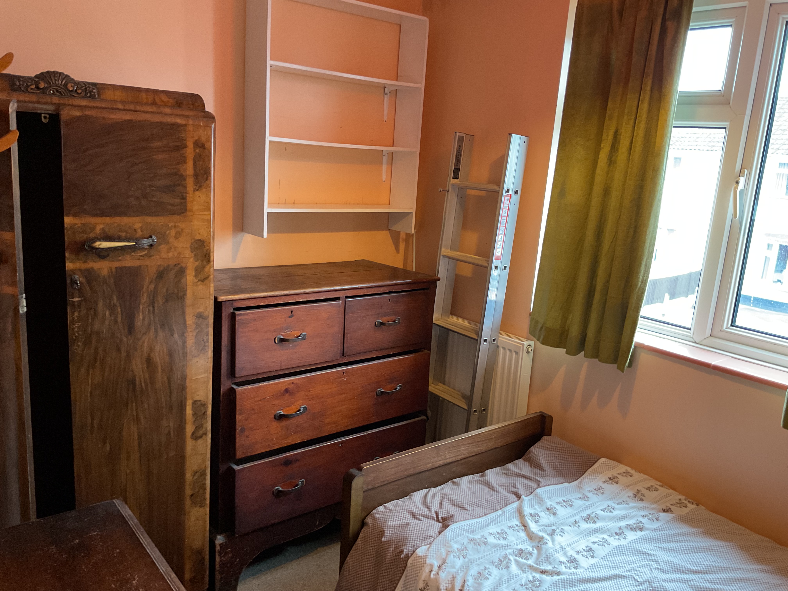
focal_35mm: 29
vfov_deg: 48.2
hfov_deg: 61.7
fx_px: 660
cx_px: 394
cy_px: 296
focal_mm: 3
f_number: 1.8
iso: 250
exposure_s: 1/33
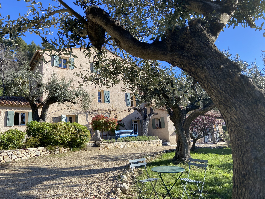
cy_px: 100
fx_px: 199
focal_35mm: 26
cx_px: 132
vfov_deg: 53.1
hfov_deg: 67.3
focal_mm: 4.25
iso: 32
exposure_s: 1/1218
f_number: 1.8
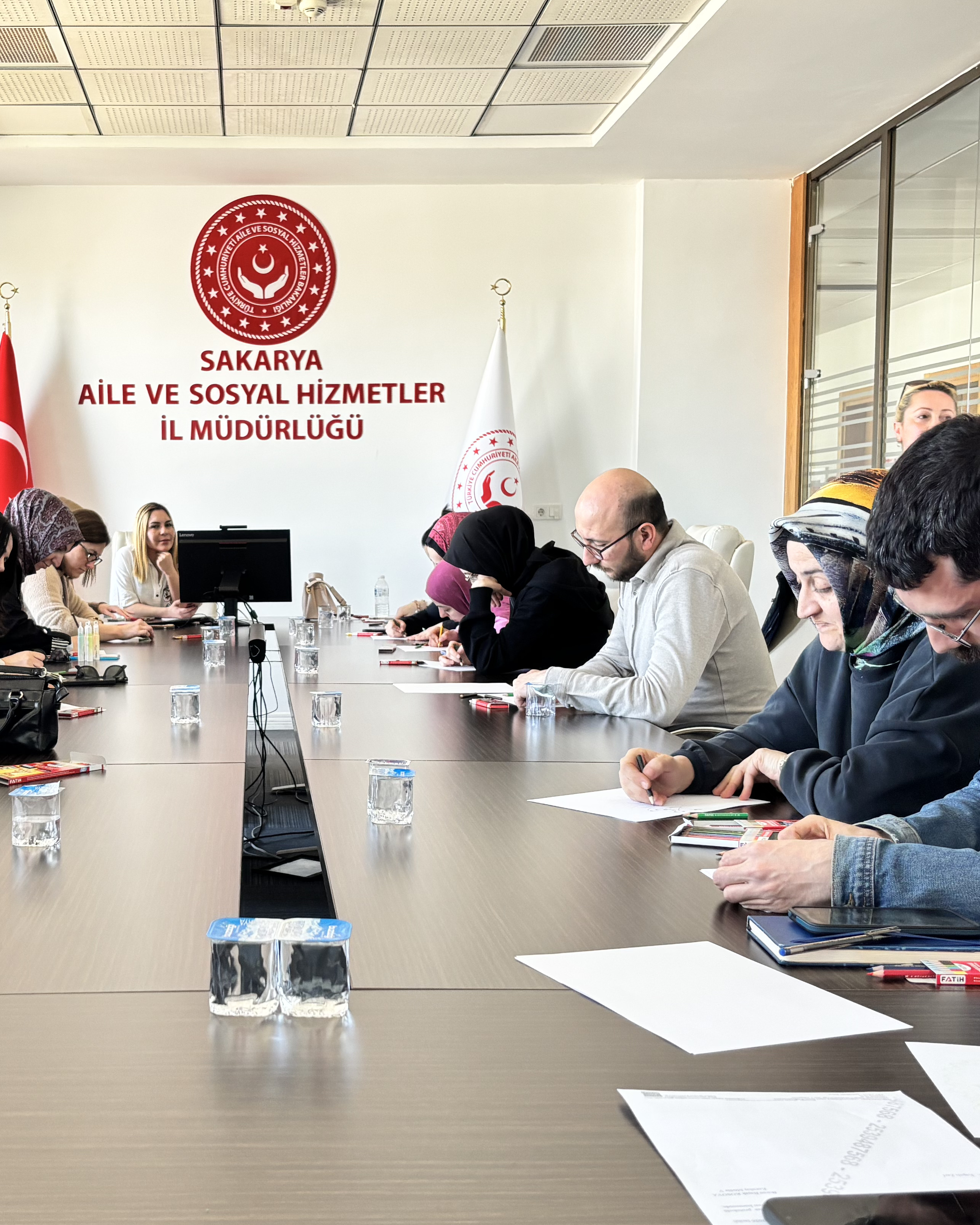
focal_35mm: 45
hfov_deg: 32.9
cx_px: 277
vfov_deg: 41.1
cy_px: 674
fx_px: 1631
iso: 125
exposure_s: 1/60
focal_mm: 5.96
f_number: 1.6
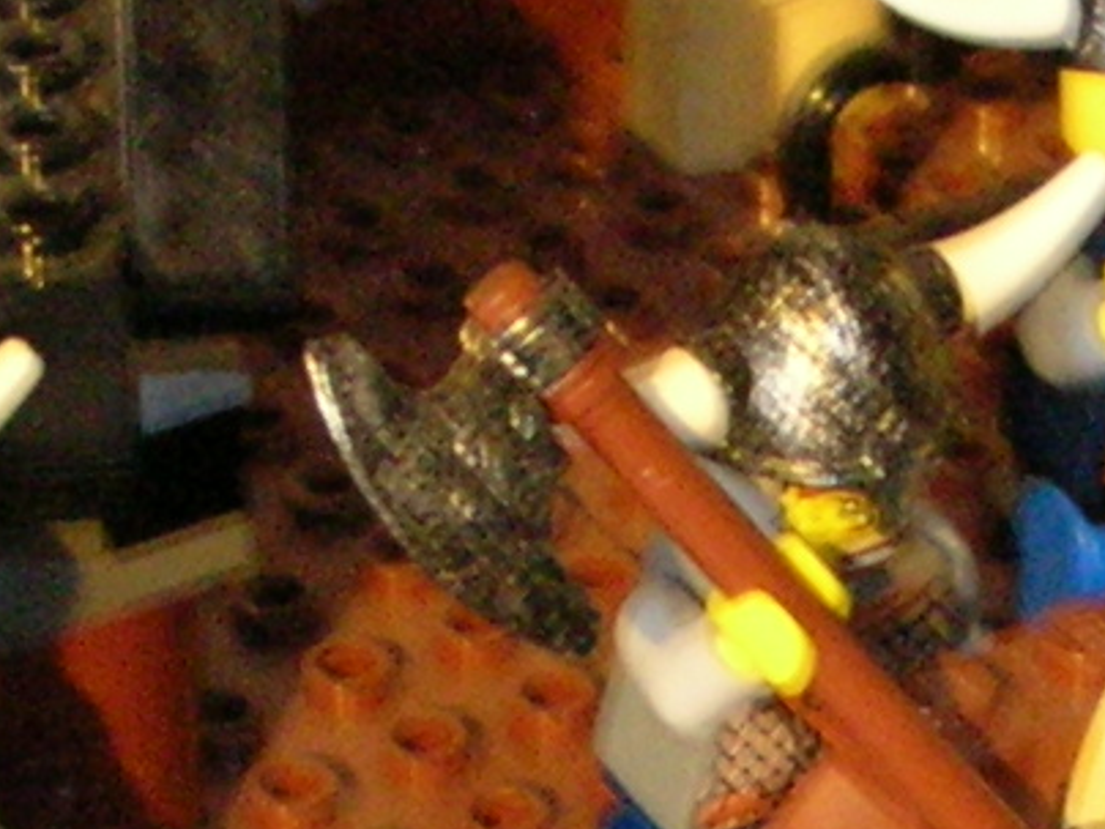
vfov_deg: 7.4
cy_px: 1064
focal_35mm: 198
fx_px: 6320
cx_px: 1255
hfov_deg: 9.9
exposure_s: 1.63
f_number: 2.8
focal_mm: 5.8
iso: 200
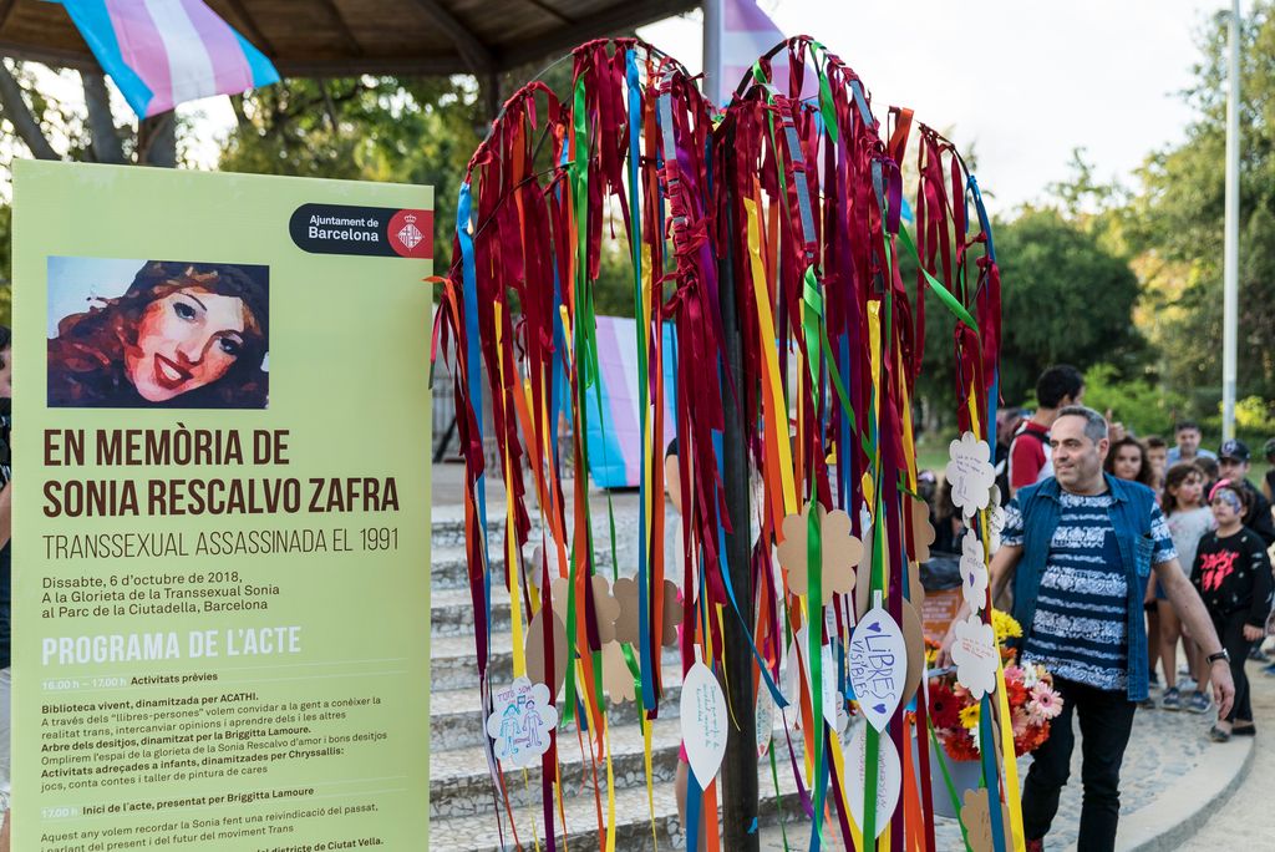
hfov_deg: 48.4
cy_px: 426
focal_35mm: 40
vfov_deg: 33.4
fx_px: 1417
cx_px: 638
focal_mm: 40
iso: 125
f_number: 2.8
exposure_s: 1/500
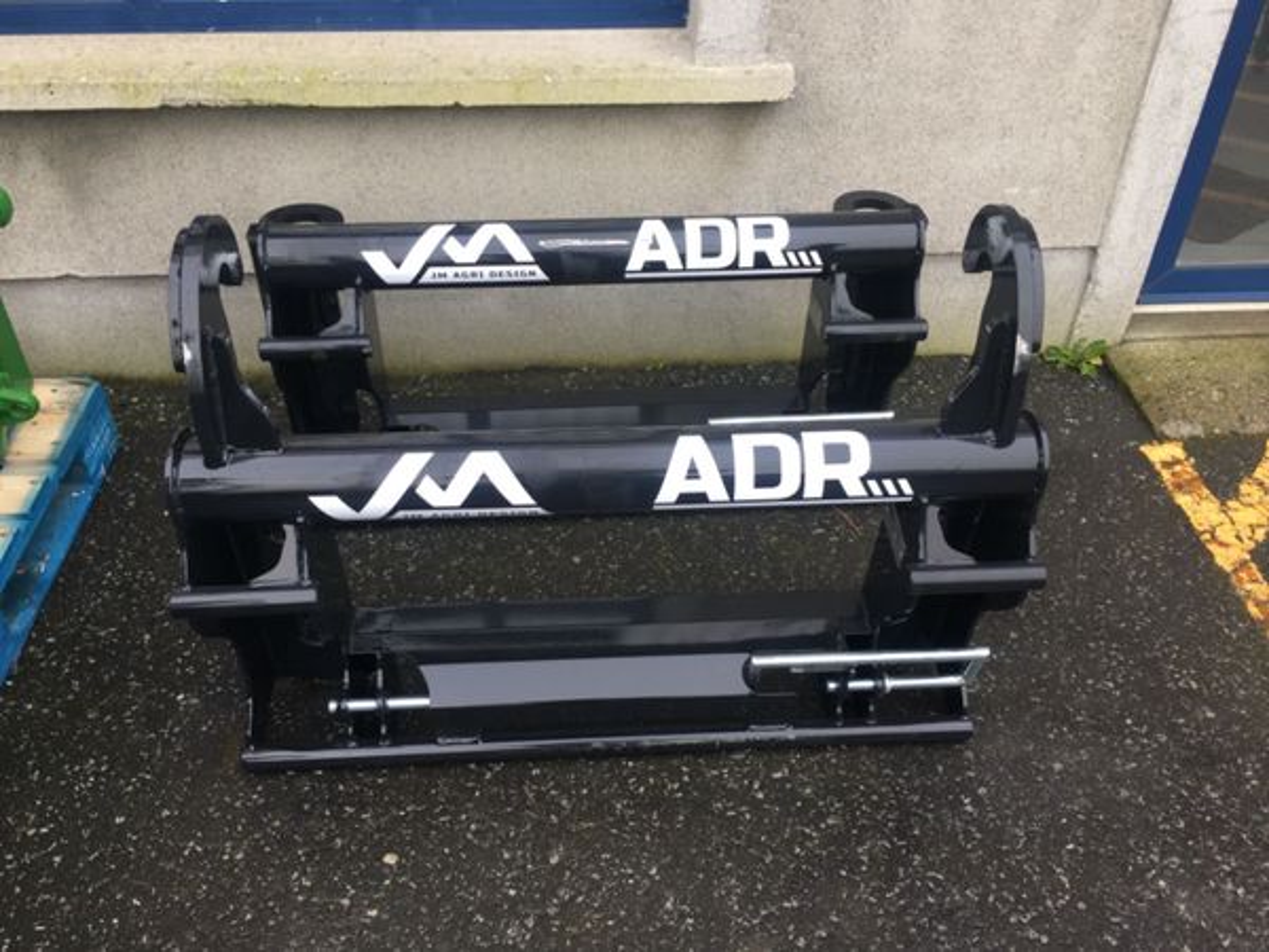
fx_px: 1063
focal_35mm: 29
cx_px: 634
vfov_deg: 48.2
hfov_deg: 61.7
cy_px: 476
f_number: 2.2
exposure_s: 1/100
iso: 25
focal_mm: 4.15
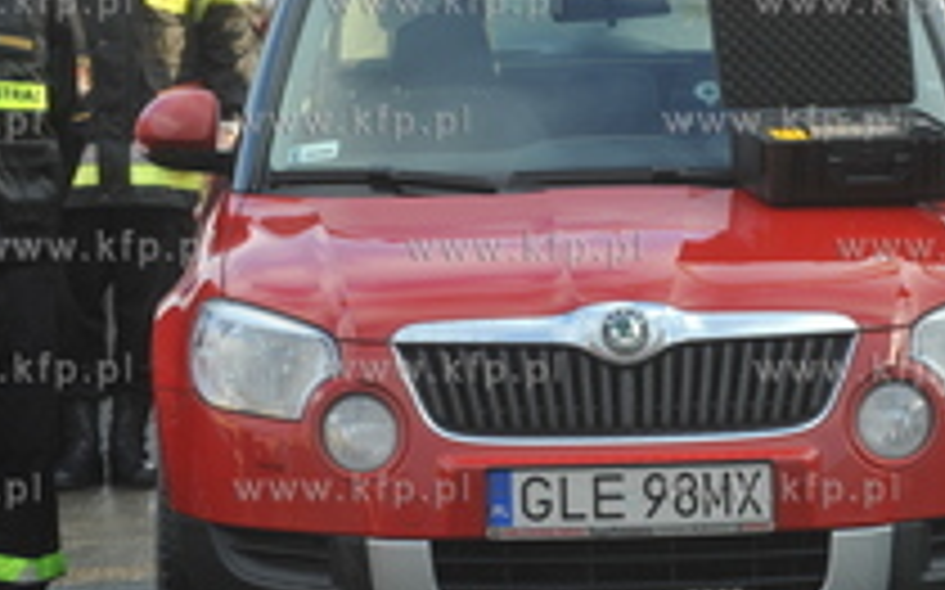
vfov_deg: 4.8
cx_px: 684
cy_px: 306
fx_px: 7001
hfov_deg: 7.7
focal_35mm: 272
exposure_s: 1/320
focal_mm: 140
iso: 400
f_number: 5.6
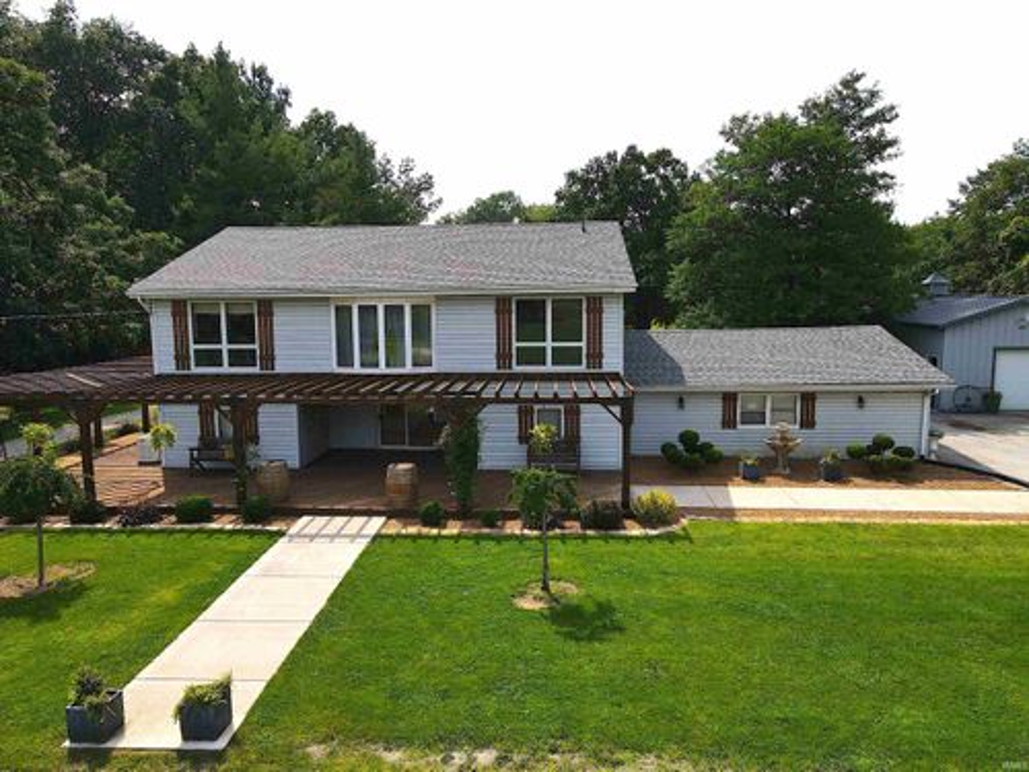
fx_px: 713
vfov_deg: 56.8
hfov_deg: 71.6
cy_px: 386
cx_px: 514
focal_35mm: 24
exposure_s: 1/800
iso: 110
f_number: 2.8
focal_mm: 4.5
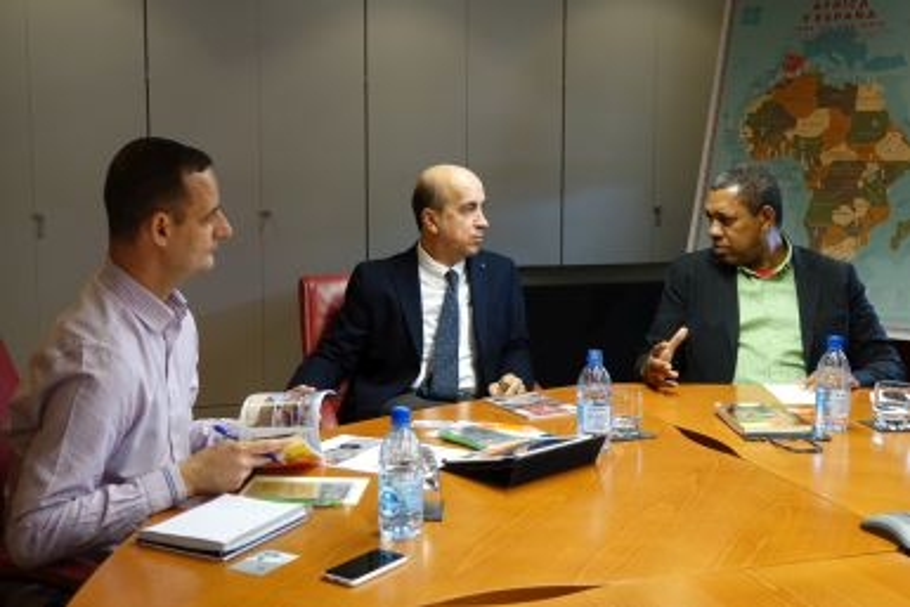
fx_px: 1163
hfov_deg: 42.7
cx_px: 455
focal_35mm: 46
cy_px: 304
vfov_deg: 29.3
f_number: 2.8
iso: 640
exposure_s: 1/50
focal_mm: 16.76
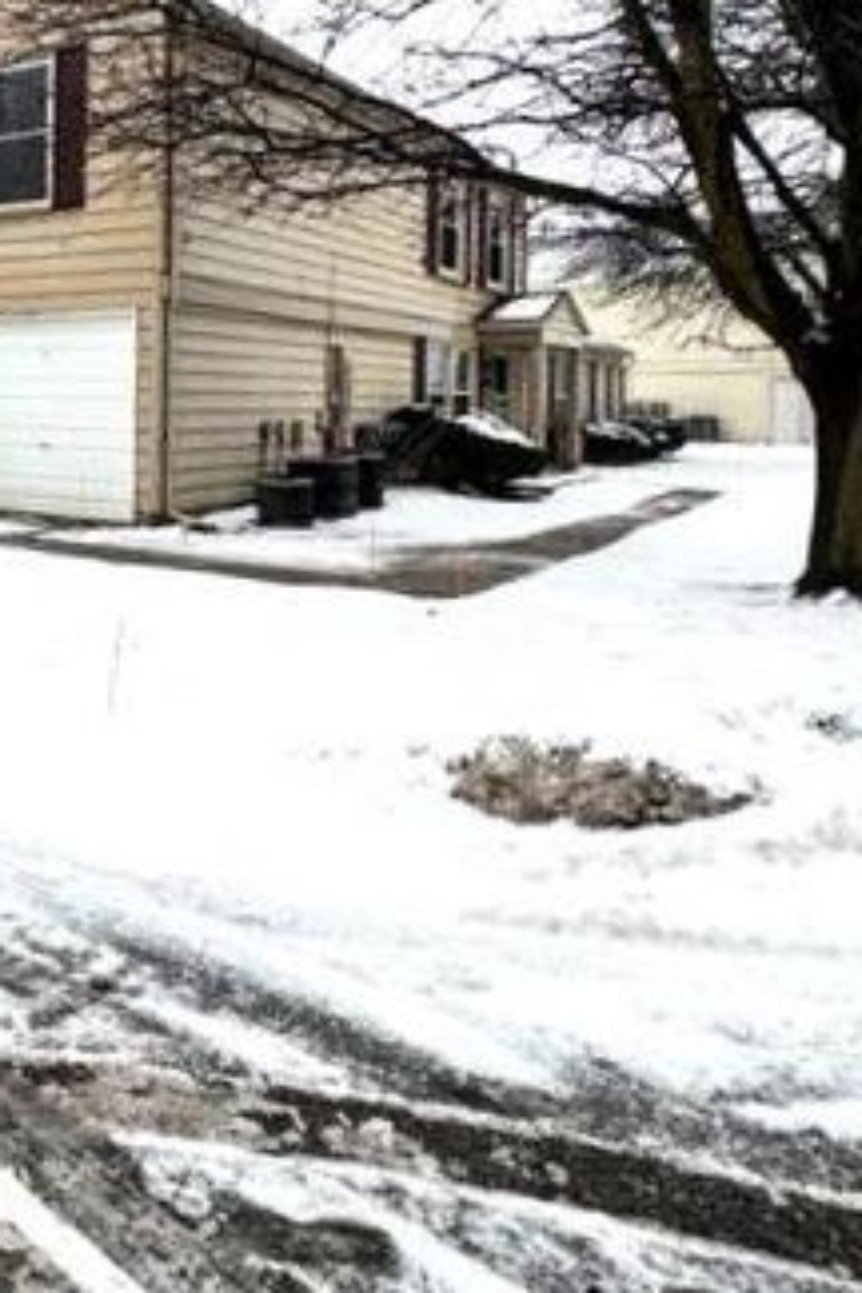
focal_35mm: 30
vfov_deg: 60.1
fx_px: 1077
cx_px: 52
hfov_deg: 39.7
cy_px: 405
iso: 40
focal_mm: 2.22
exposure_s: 1/119
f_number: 2.2
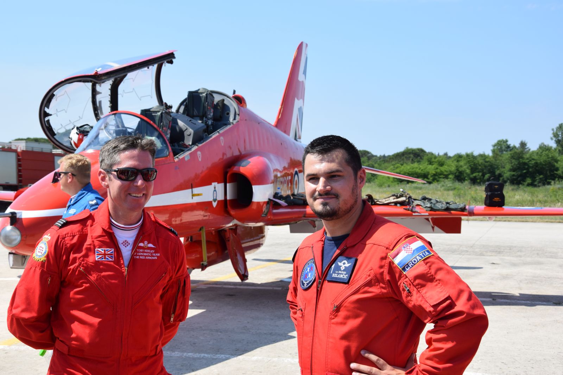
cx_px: 282
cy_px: 188
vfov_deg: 22.6
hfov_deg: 33.4
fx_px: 938
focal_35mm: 60
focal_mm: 40
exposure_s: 1/400
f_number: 9
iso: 200
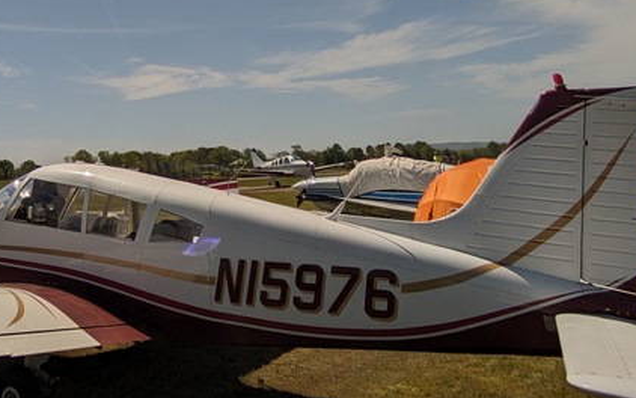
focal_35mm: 36
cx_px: 49
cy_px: -154
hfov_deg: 47.7
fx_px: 624
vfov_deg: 27.6
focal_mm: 1.83
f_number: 2.2
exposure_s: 1/1235
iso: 50
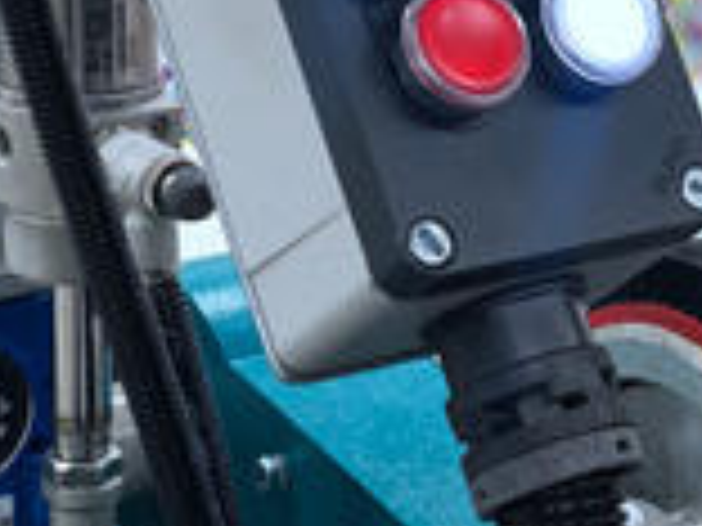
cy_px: -34
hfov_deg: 11.6
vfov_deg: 8.8
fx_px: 3387
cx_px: 886
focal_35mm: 167
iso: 64
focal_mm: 6
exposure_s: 1/60
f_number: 2.4
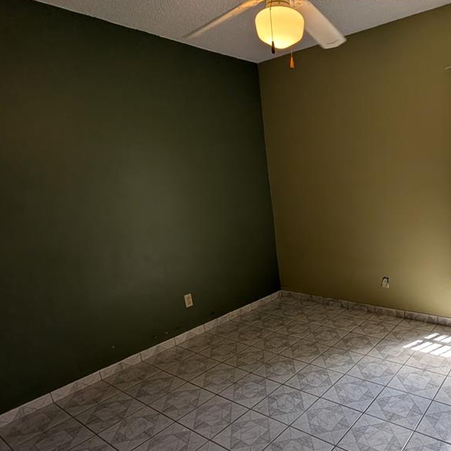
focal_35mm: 22
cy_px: 290
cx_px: 324
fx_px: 324
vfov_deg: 68.2
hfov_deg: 66.4
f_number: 1.7
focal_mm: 2.02
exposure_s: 1/181
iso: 51
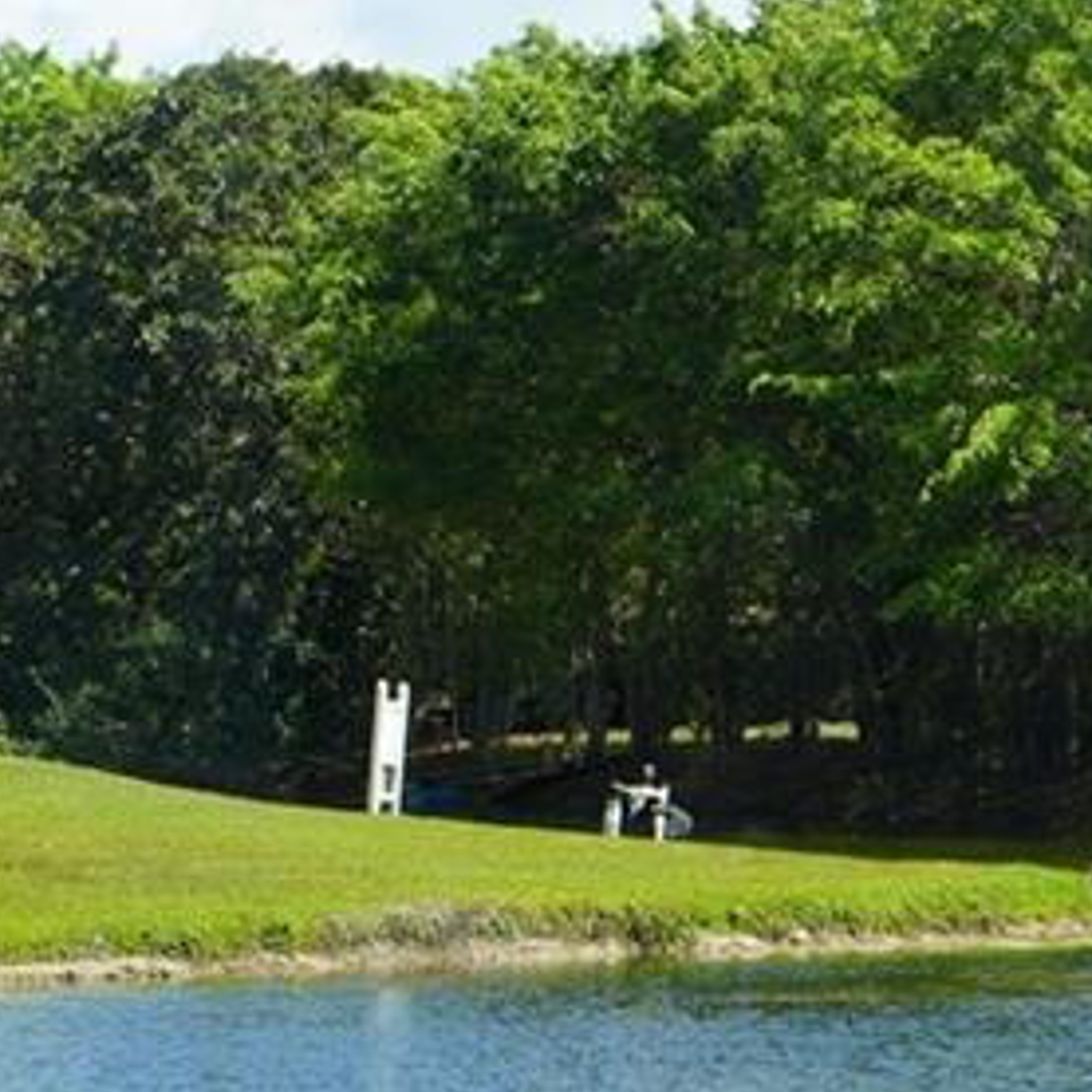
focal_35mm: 226
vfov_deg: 7.7
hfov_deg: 7.7
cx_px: 32
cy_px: 741
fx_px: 8066
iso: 100
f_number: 9
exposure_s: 1/125
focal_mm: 46
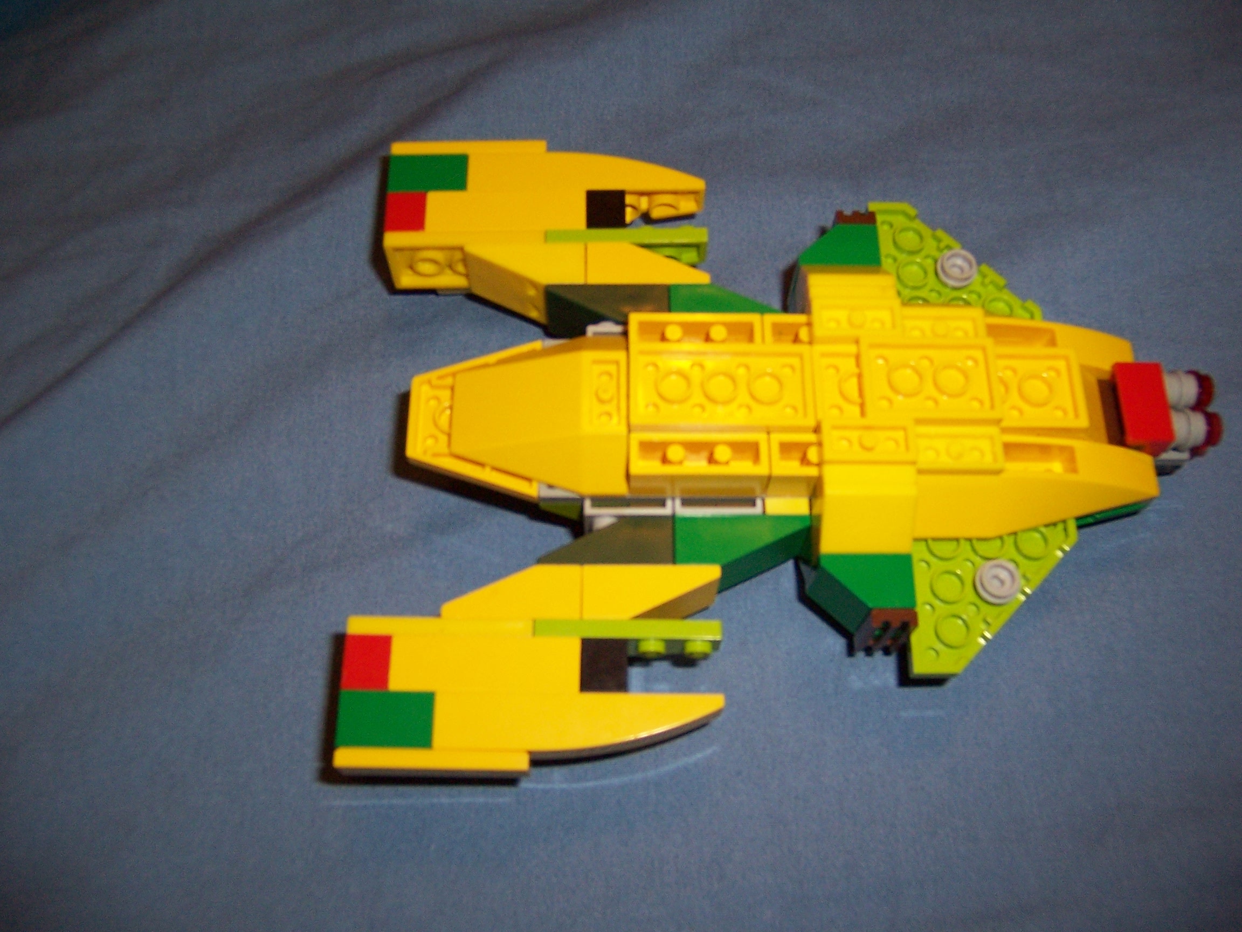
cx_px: 621
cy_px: 466
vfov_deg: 42.9
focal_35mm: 33
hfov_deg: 55.4
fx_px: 1184
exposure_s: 1/60
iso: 140
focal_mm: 5.5
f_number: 2.8
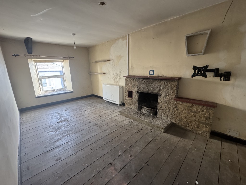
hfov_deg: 102.1
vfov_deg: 85.7
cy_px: 92
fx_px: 99
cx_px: 123
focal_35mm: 14
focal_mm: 2.22
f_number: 2.2
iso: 320
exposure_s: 1/68
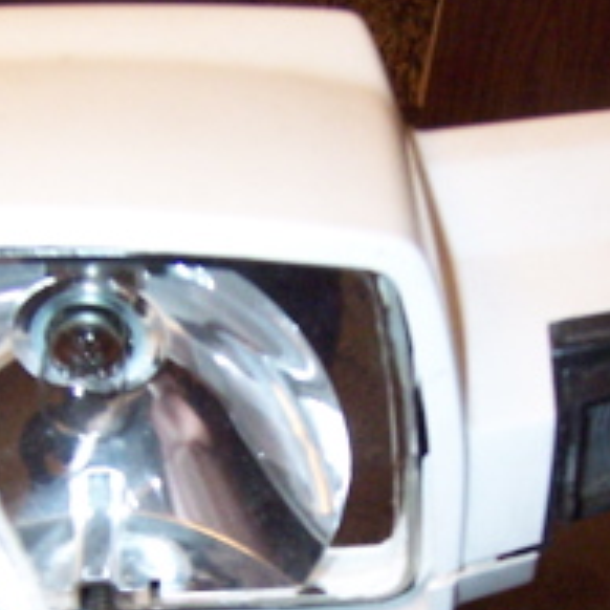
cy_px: 531
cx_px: 333
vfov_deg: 25.1
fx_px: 1336
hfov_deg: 25.7
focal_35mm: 67
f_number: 2.8
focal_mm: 3.8
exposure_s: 1/30
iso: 200
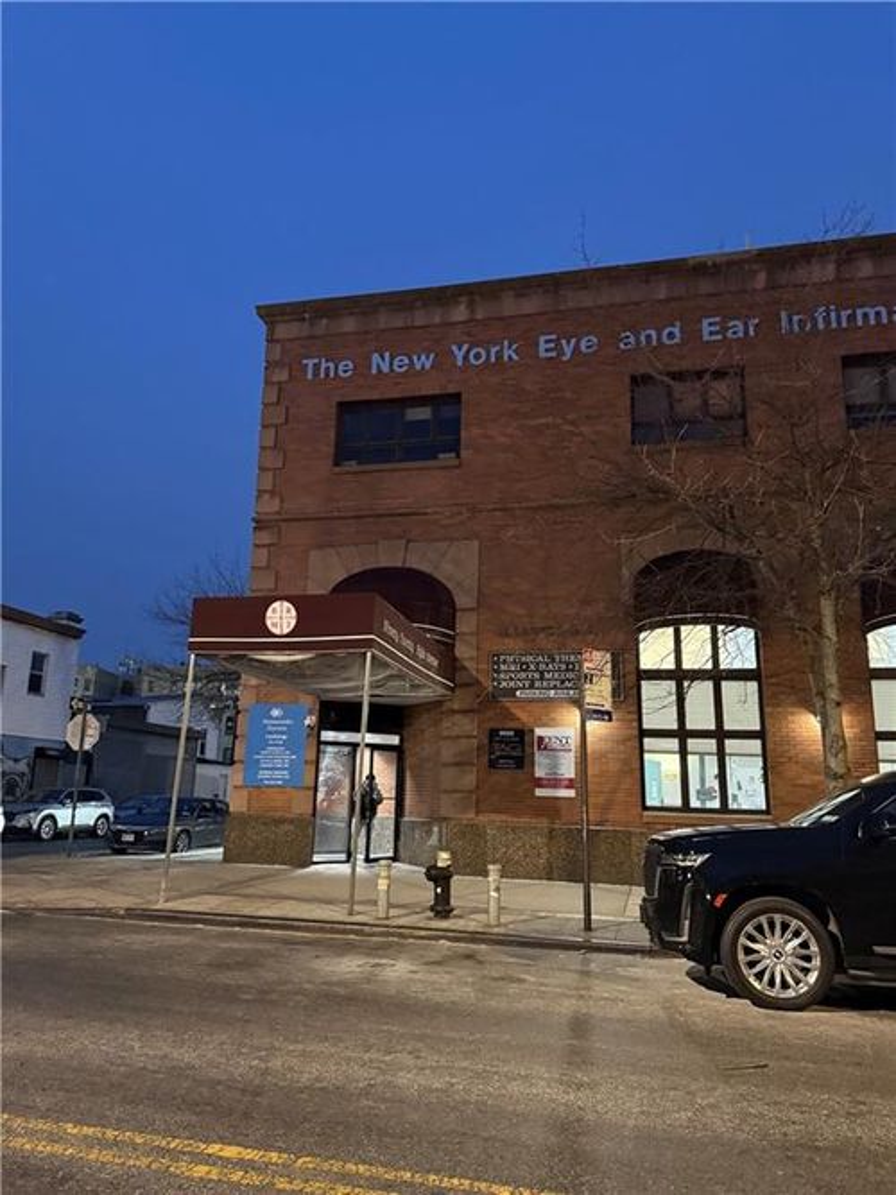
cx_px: 448
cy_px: 598
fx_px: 829
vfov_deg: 71.6
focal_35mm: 24
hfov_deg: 56.8
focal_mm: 6.76
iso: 1600
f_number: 1.78
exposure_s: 1/30
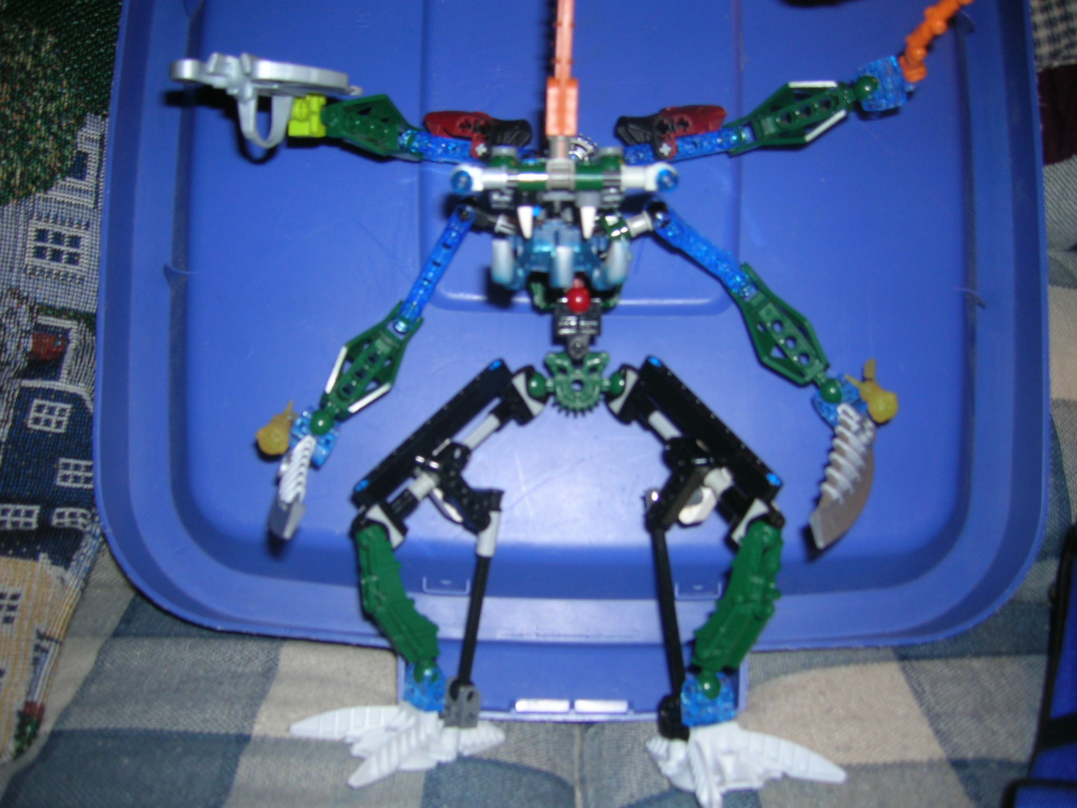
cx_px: 538
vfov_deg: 41.8
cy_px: 404
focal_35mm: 34
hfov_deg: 54.0
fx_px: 1058
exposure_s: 1/60.1
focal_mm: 5.7
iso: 50
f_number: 2.9
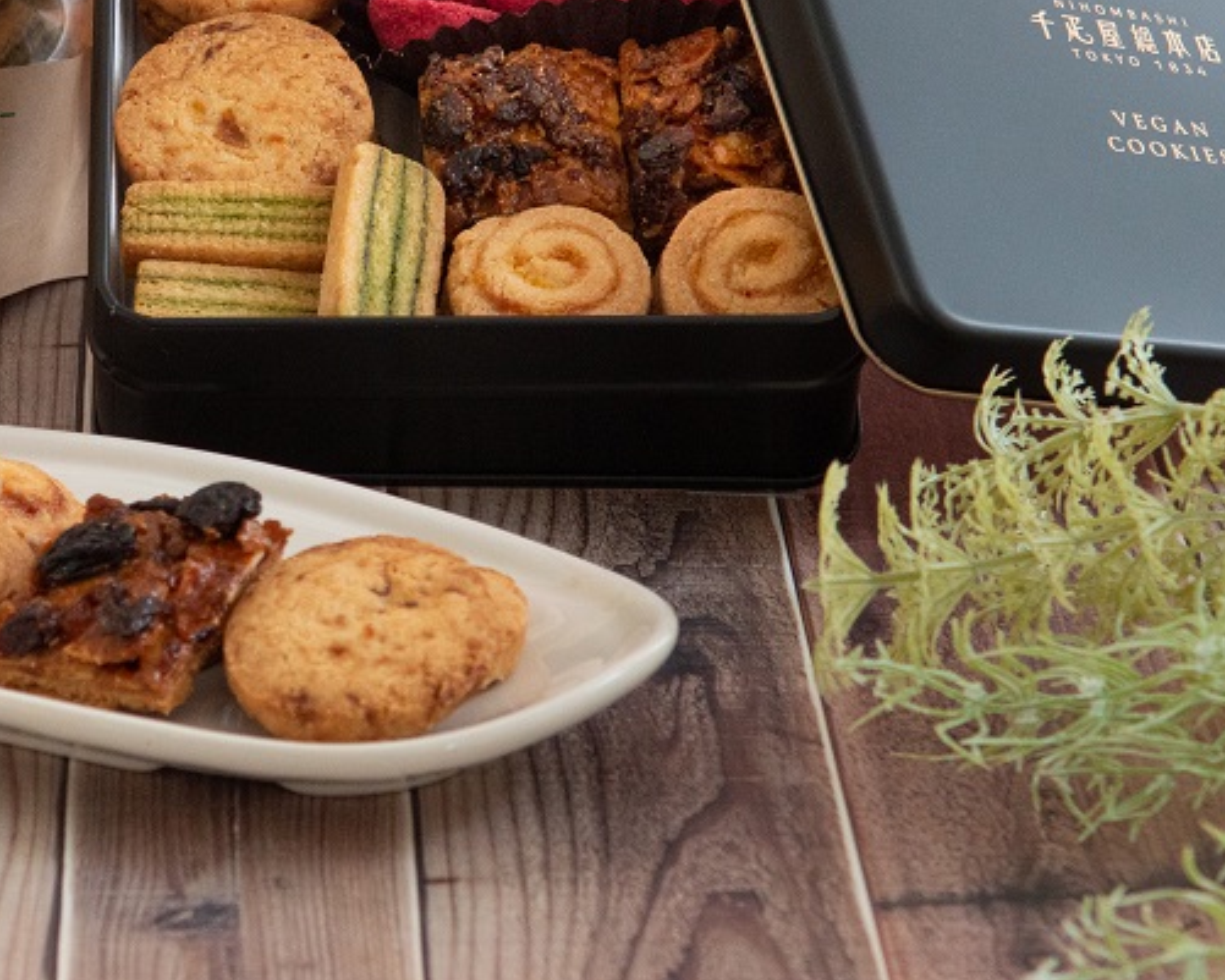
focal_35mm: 159
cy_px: 42
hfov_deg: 12.1
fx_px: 5766
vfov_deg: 9.7
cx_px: 216
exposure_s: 1/80
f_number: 7.1
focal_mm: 48
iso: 400
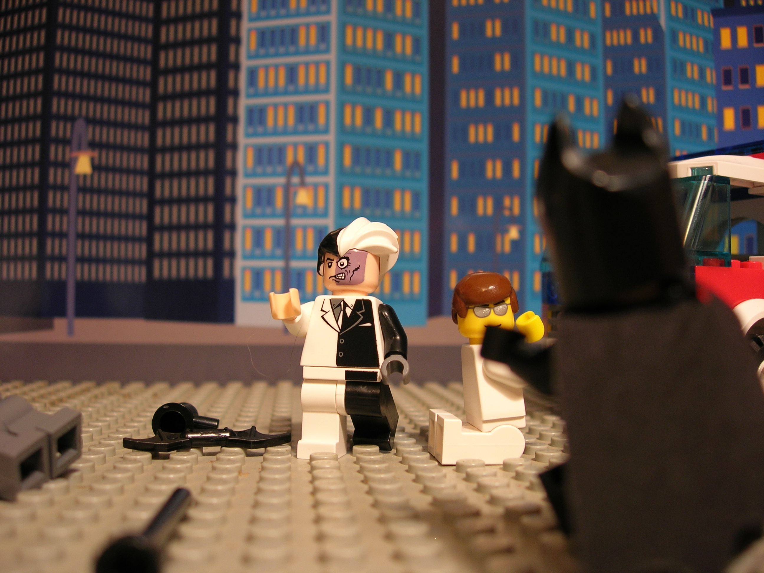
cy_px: 286
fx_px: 839
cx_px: 382
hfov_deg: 49.0
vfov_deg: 37.7
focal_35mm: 38
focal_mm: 7.8
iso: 64
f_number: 2.8
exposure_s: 1/4.3
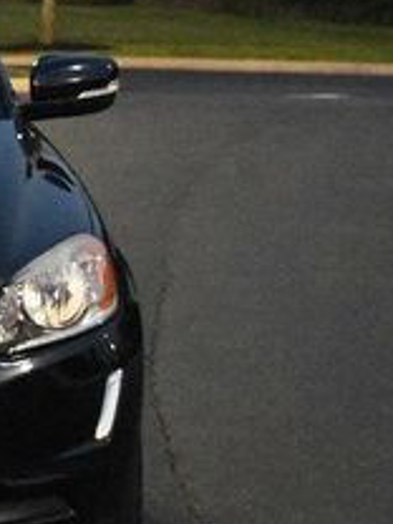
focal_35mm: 204
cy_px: 218
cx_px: -310
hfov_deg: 7.1
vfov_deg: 9.7
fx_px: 3088
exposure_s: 1/125
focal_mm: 46
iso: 8000
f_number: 5.3
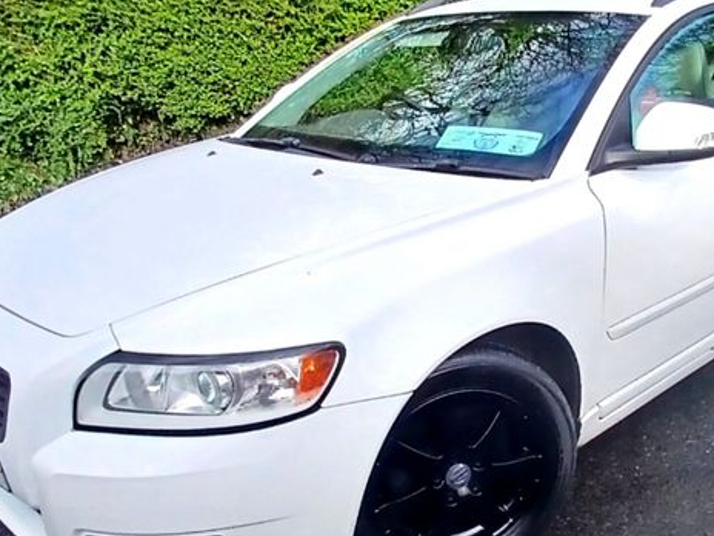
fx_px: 454
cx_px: 414
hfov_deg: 75.8
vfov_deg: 60.6
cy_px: 319
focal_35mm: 22
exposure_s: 1/417
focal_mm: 1.4
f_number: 2.2
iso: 50
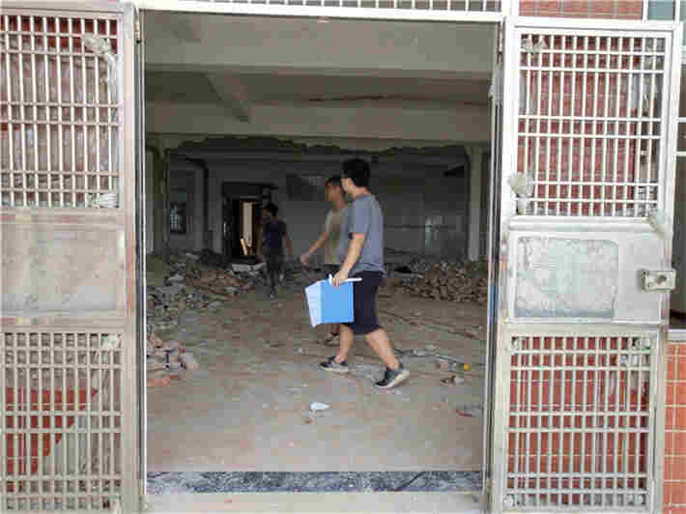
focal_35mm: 30
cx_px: 343
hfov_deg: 60.0
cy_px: 257
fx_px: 594
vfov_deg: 46.8
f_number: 1.8
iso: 230
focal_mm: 3.95
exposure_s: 1/100
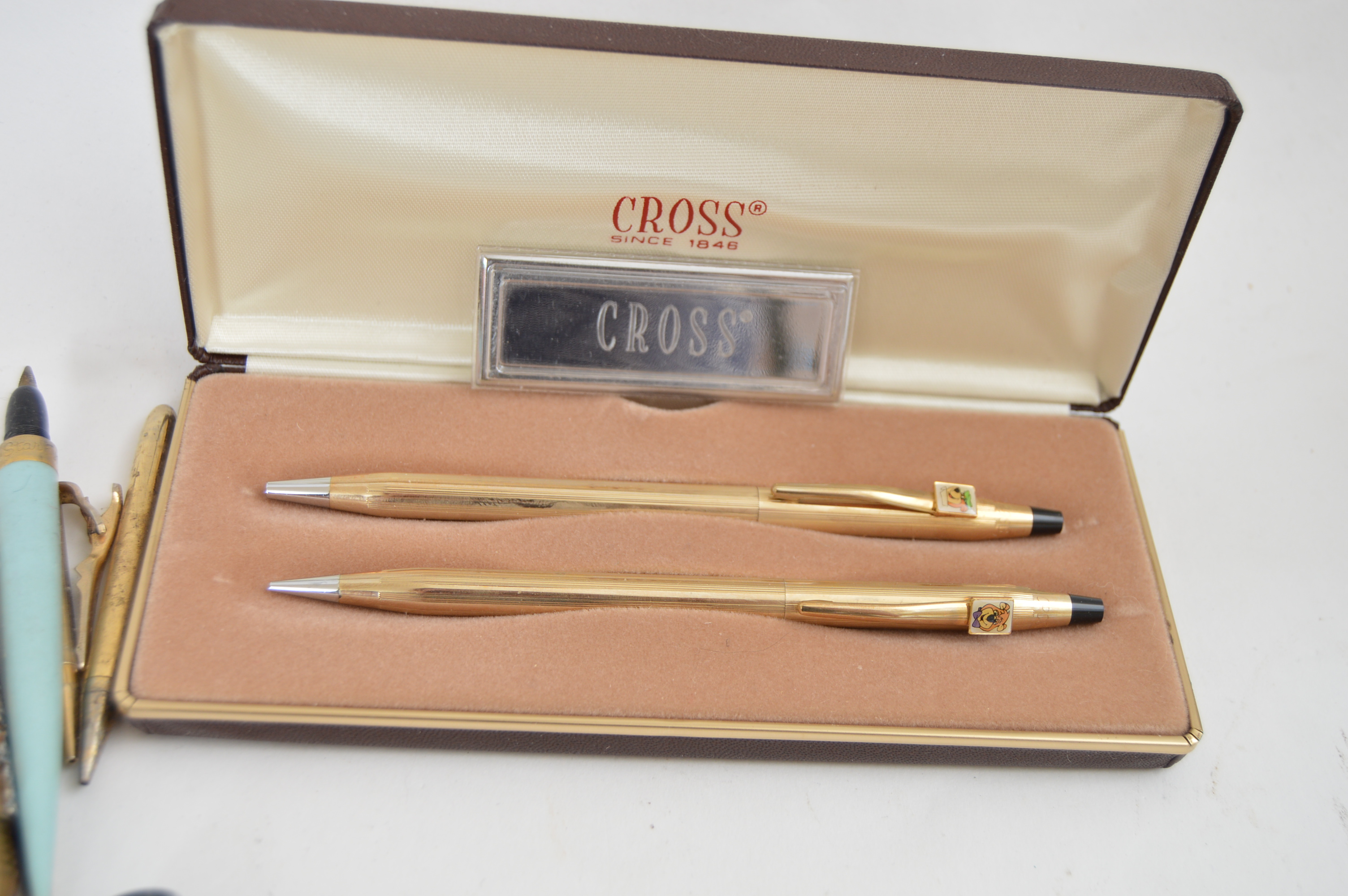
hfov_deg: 43.6
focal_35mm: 45
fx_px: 1683
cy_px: 448
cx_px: 674
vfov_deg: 29.8
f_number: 5
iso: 200
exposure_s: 1/125
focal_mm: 30
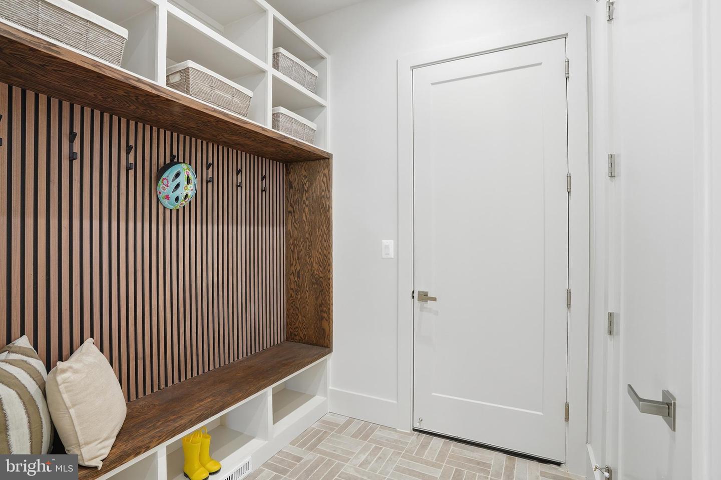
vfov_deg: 70.4
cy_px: 240
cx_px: 360
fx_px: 340
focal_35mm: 17
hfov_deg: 93.3
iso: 400
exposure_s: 1/50
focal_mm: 17
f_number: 8
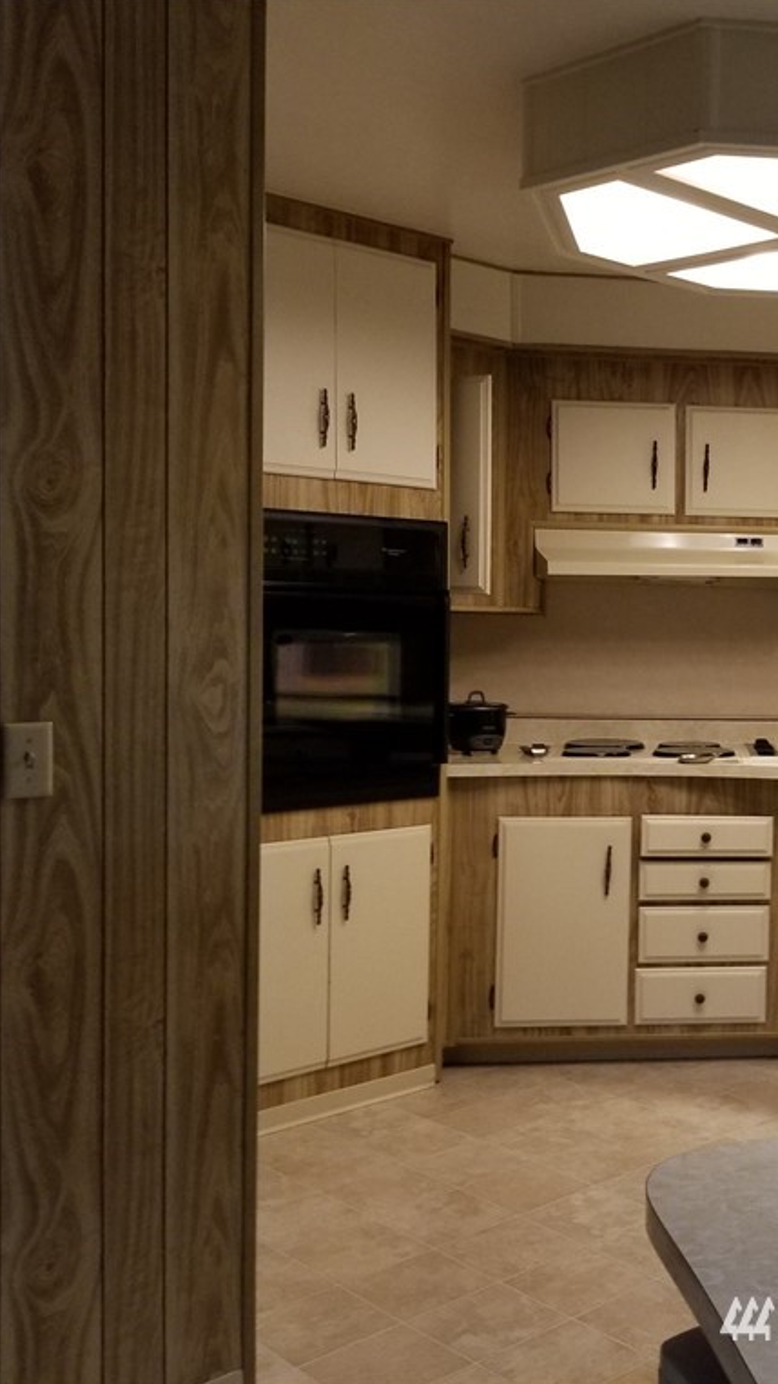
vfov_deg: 52.8
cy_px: 691
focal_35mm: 38
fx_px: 1394
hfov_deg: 28.7
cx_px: 822
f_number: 1.7
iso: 200
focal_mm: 4.25
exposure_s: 1/60
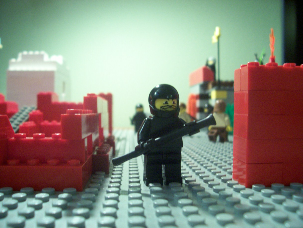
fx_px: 298
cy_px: 114
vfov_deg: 41.8
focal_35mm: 34
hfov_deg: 54.0
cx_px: 152
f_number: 2.7
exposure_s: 1/8
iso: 160
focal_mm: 5.6
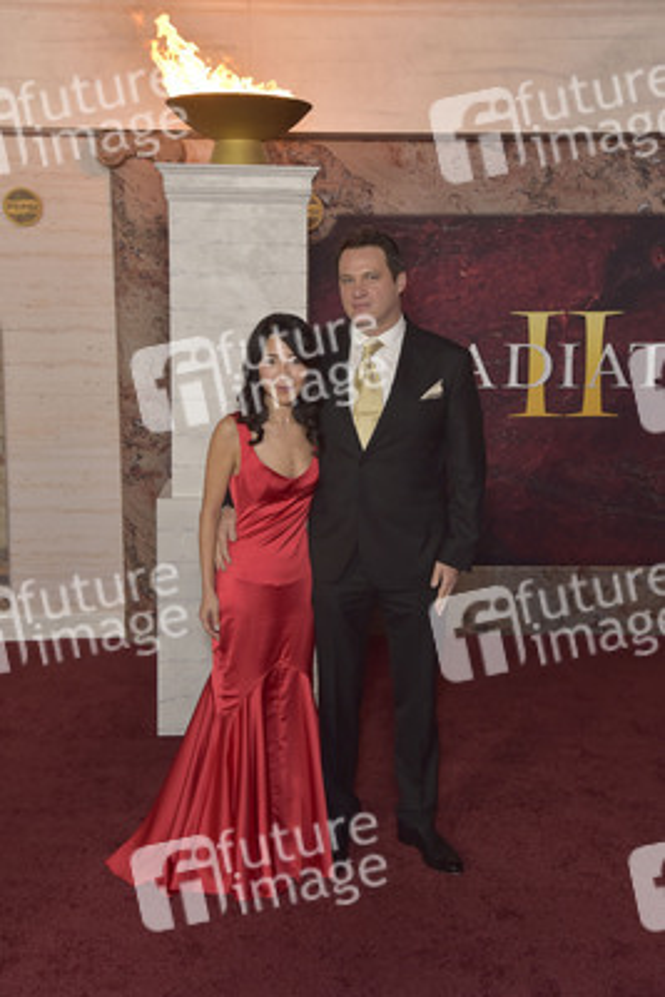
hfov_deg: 30.5
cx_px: 332
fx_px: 1218
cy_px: 498
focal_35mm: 44
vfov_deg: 44.5
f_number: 5.6
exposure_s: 1/250
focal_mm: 44
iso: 1000
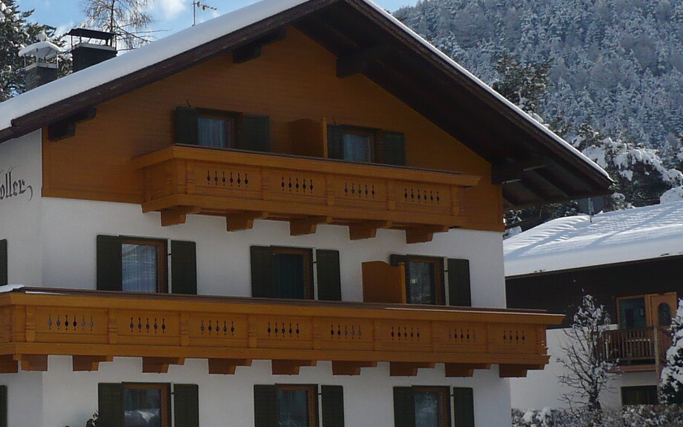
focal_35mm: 77
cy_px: 198
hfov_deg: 25.4
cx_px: -4
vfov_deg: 16.9
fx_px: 1433
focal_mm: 5.8
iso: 100
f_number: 8
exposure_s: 1/400
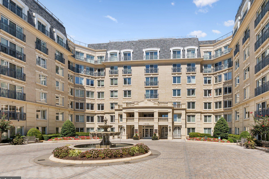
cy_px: 92
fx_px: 142
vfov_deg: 64.5
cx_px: 132
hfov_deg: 86.9
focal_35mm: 19
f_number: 9
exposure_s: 1/320
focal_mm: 12.2
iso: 100
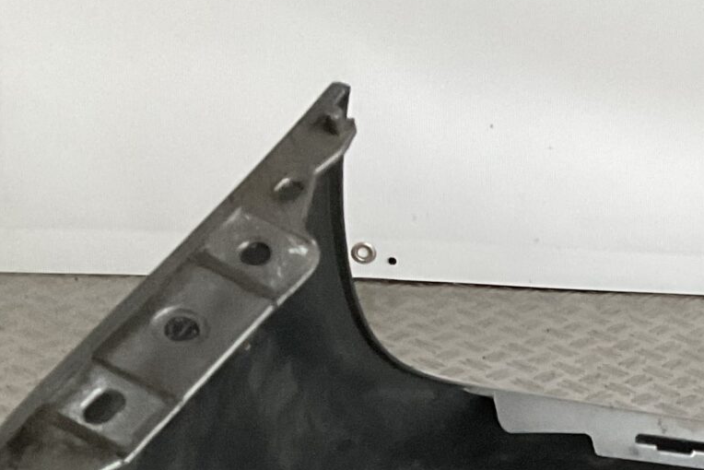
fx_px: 1976
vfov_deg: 12.8
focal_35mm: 101
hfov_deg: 18.3
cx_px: 1001
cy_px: 738
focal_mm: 3
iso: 250
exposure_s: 1/50
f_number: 1.8
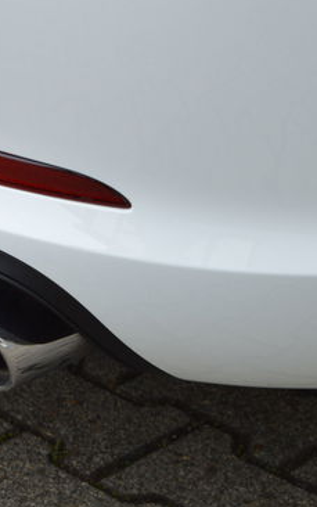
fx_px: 2432
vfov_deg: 11.9
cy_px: 288
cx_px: -98
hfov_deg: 7.4
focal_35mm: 176
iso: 400
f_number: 5.6
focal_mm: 55
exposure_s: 1/80
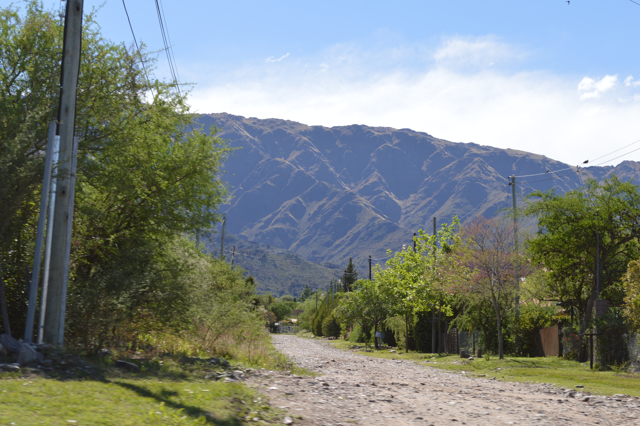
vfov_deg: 16.5
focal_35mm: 82
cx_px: 320
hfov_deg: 24.6
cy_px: 213
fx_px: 1465
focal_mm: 55
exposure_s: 1/200
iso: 100
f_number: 9
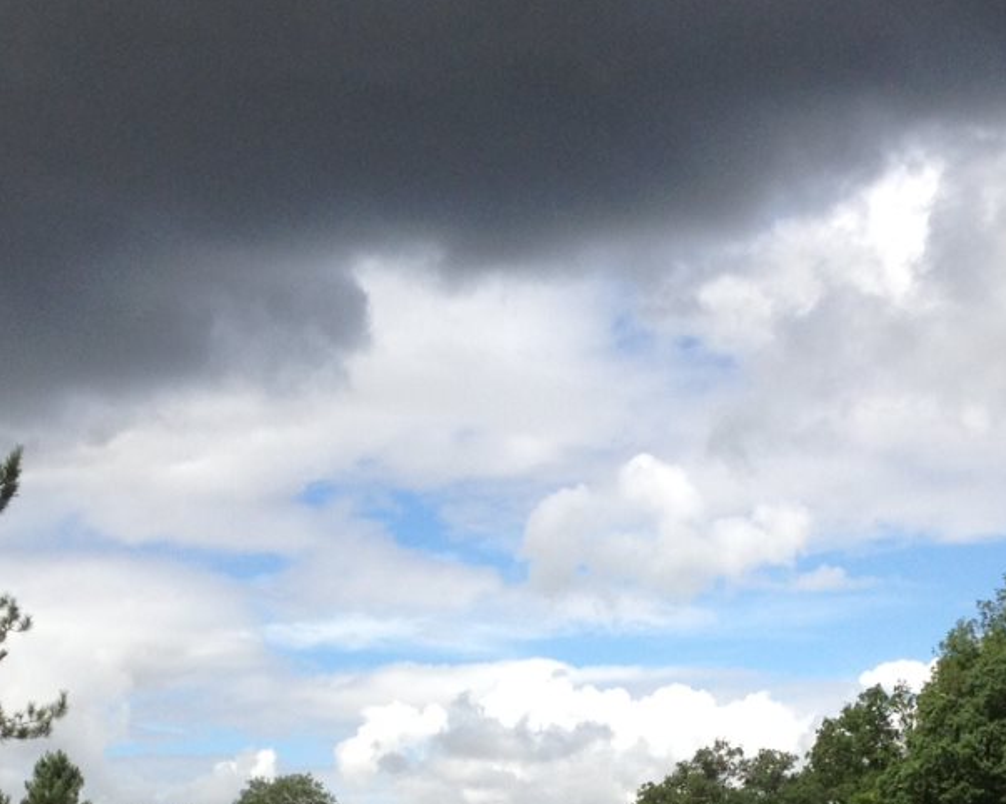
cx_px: 500
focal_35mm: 85
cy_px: 873
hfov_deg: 22.5
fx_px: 2530
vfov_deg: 17.5
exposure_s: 1/1972
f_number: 2.4
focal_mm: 4.28
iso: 64
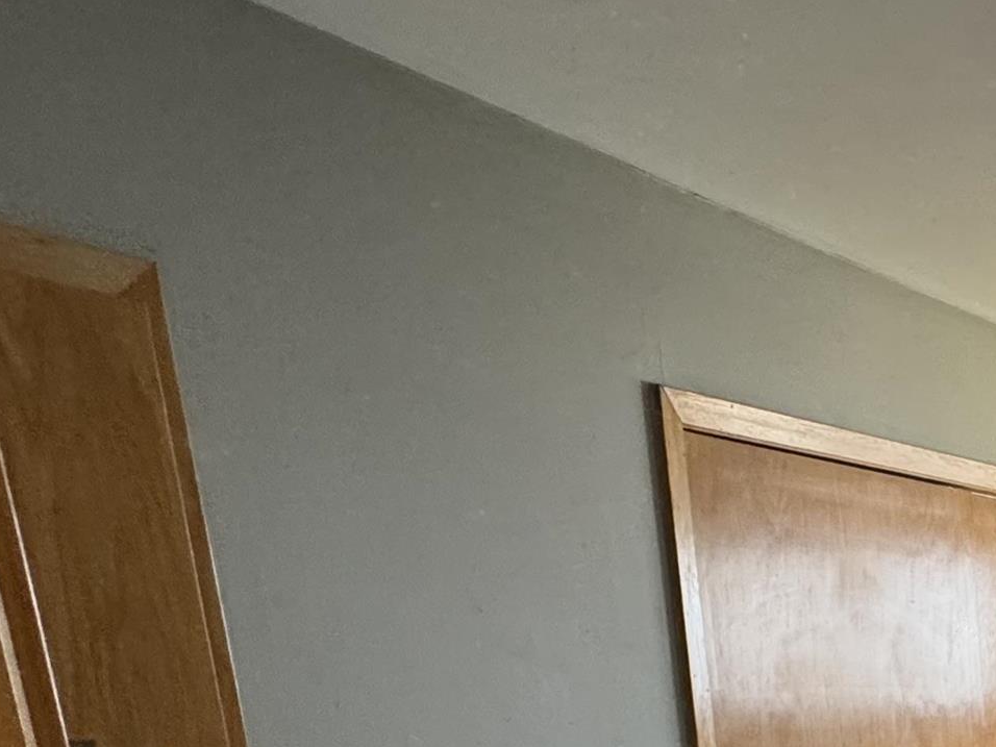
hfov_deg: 30.8
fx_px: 1295
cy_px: 974
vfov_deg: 27.0
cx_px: 1358
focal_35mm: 45
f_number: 2.2
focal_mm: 2.22
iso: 250
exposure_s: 1/60
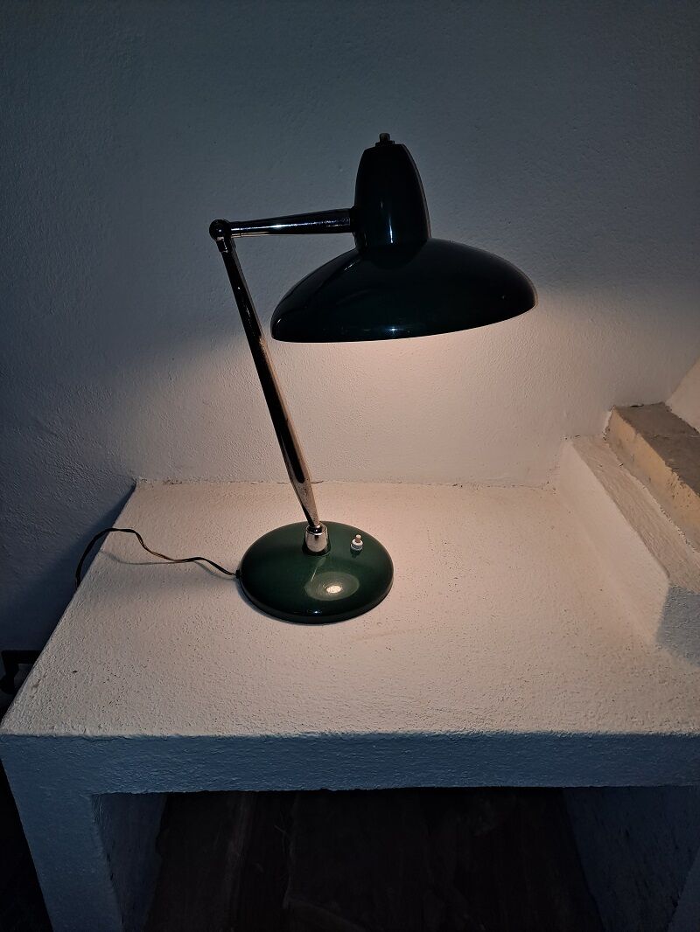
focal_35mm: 25
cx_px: 350
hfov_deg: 54.9
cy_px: 466
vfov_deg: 69.4
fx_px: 674
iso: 40
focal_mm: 4.6
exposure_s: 1/100
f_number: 2
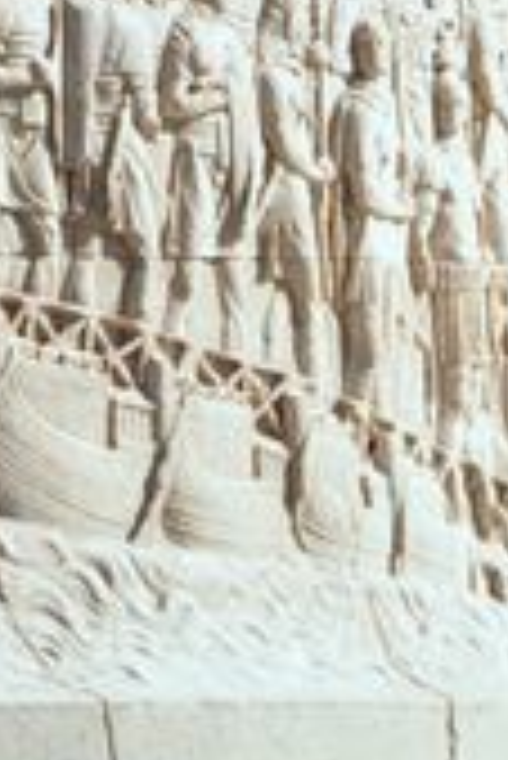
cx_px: -724
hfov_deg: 1.7
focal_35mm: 815
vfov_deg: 2.5
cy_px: -1178
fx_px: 17214
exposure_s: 1/250
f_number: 10
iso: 200
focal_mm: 90
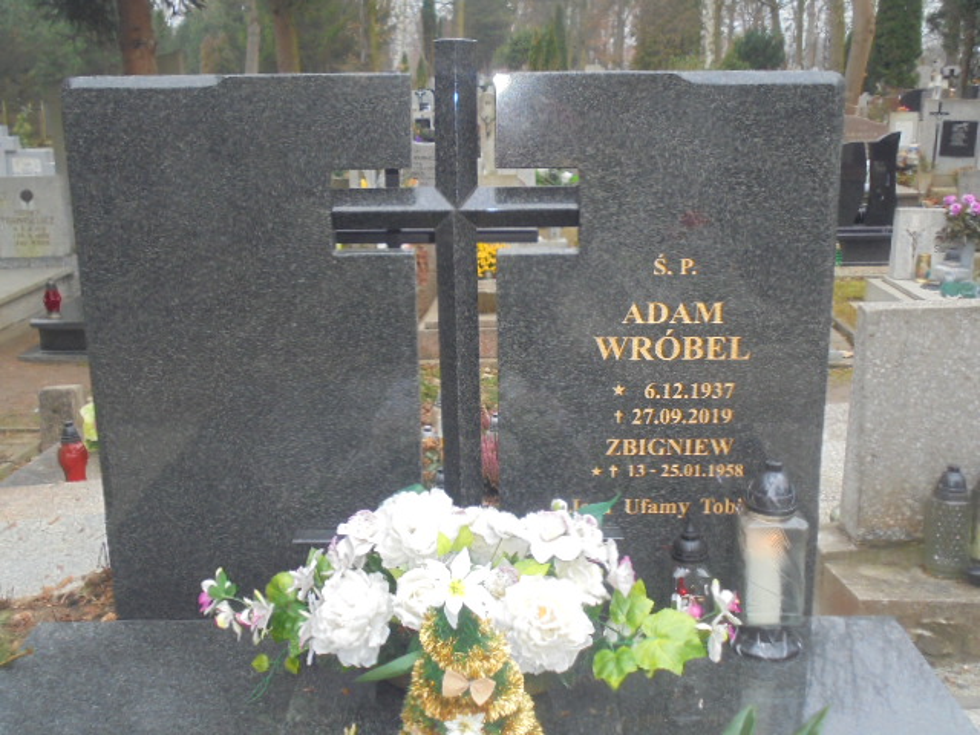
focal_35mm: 38
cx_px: 490
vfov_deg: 37.7
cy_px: 368
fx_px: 1076
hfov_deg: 49.0
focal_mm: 6.9
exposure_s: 1/30
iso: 250
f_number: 4.2
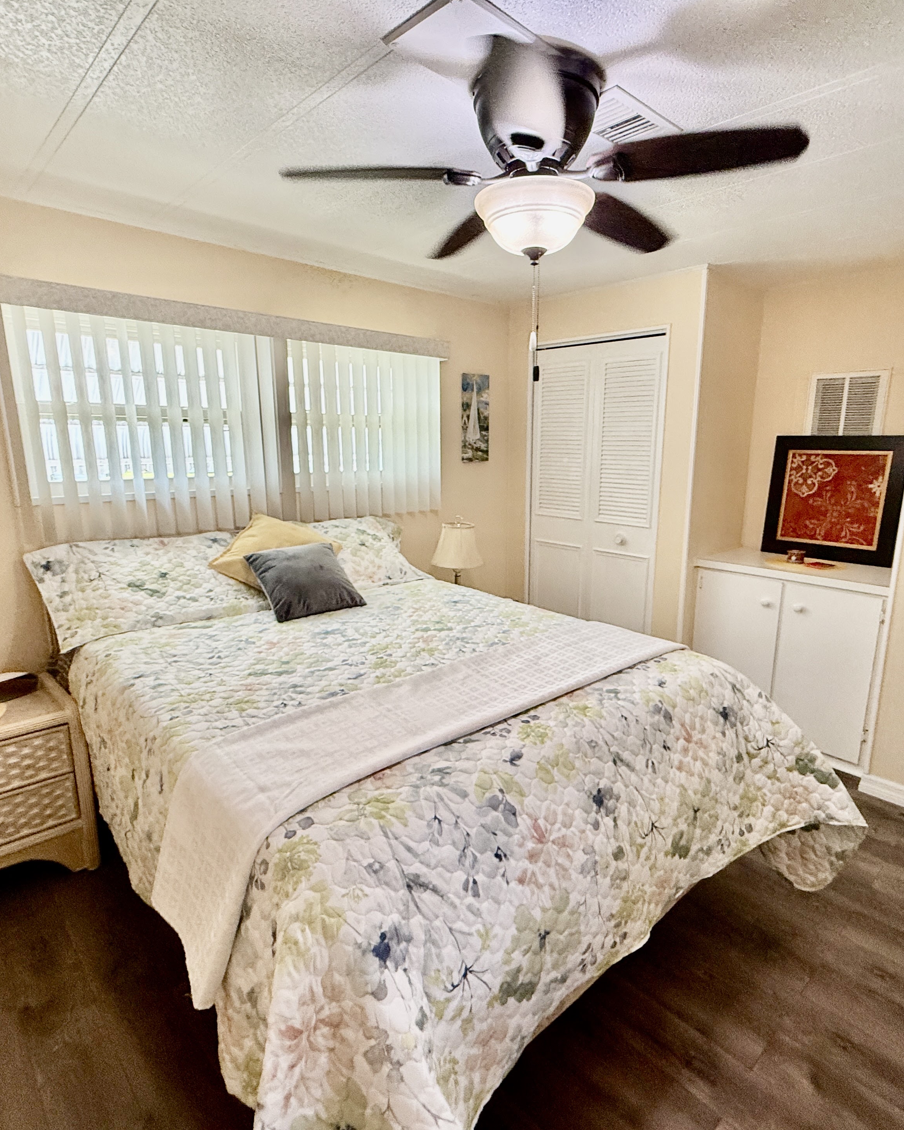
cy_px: 581
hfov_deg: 70.7
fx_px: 635
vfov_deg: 83.3
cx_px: 489
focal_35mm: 19
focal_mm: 2.22
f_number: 2.2
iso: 250
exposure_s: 1/120
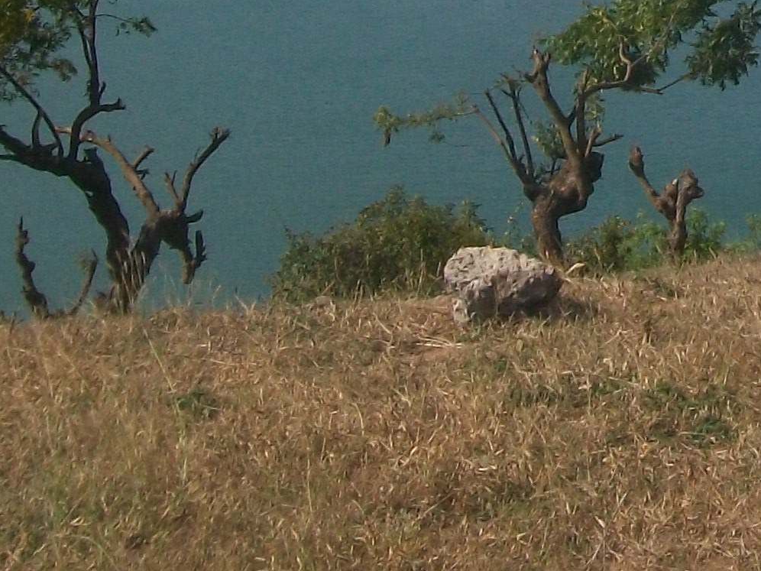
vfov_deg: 12.0
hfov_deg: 16.0
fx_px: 2594
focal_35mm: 118
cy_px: -290
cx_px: 941
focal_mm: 6
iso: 80
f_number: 4.8
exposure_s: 1/800
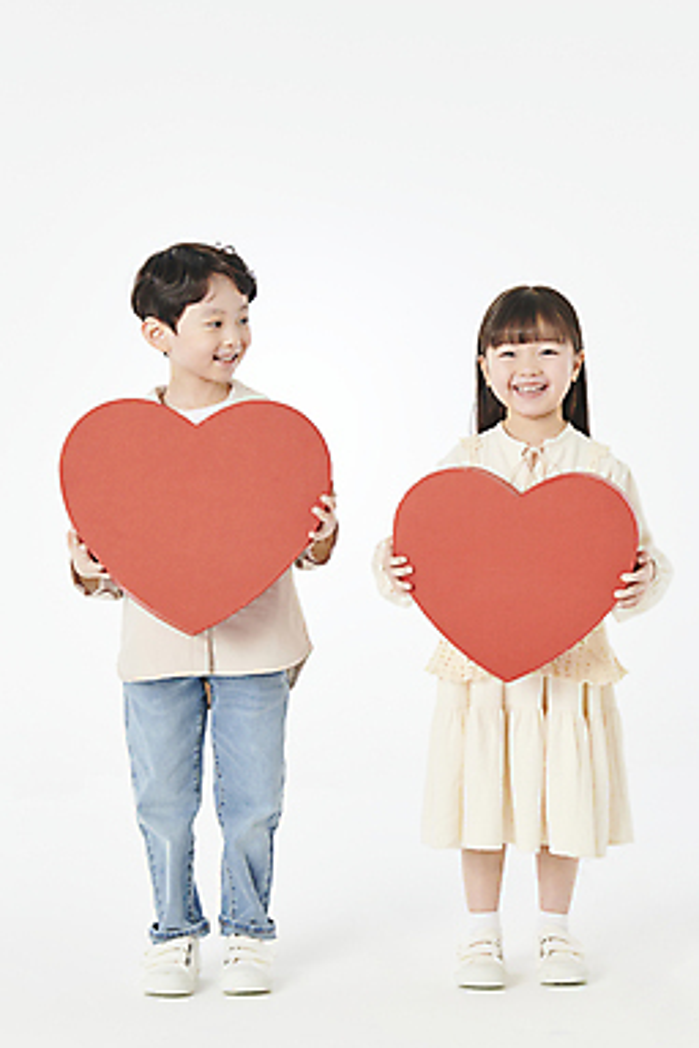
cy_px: 538
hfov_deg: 18.7
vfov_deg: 27.7
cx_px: 359
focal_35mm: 73
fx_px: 2126
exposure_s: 1/125
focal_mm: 70
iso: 160
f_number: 8
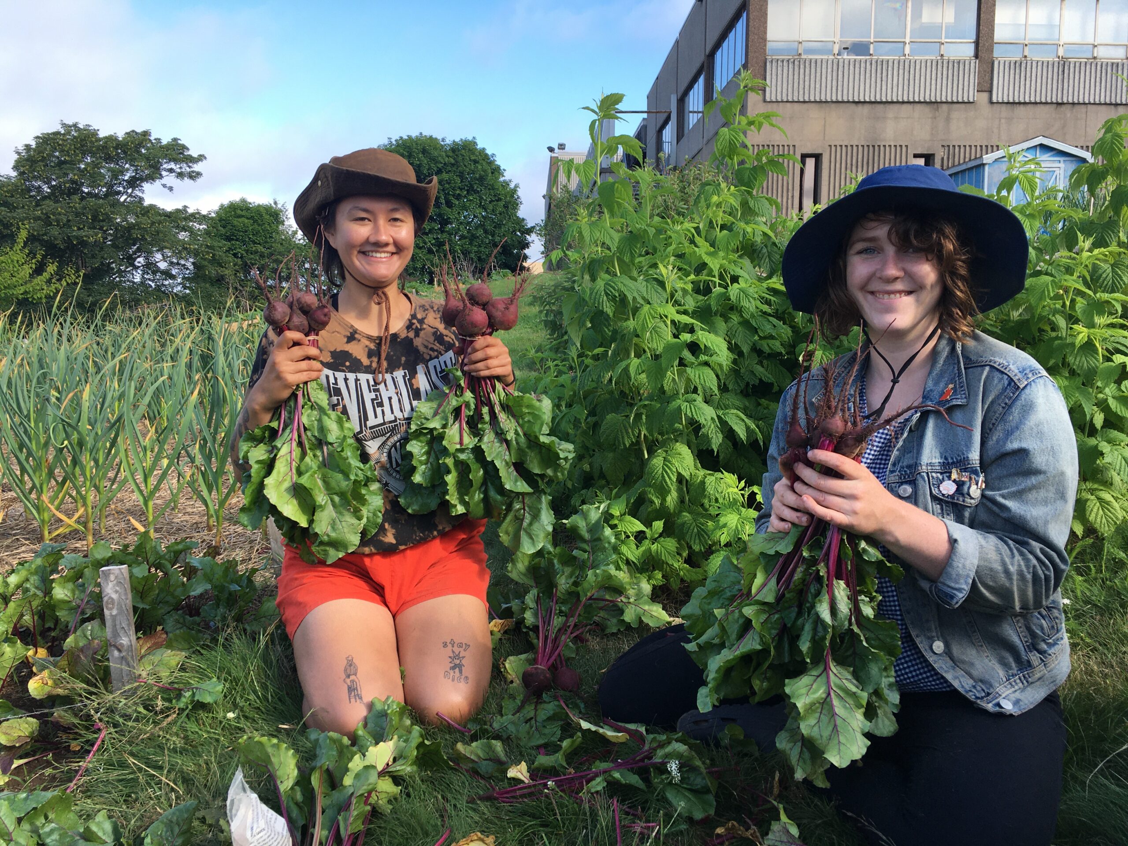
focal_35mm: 29
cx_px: 564
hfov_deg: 61.7
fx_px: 945
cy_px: 423
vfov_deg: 48.2
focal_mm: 4.15
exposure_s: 1/553
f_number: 2.2
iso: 25
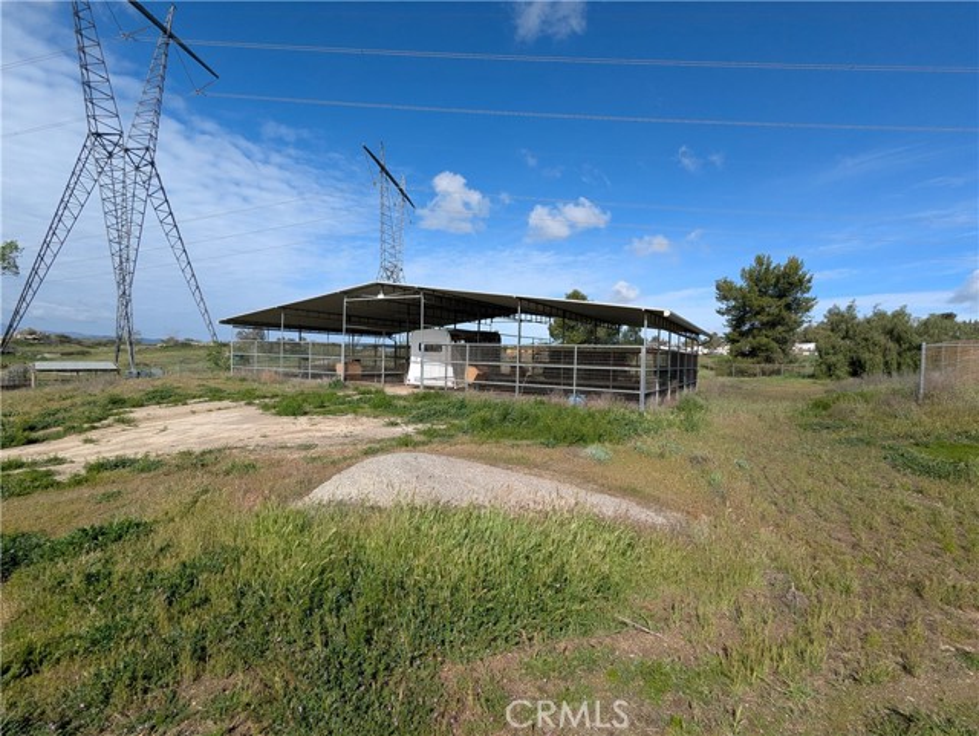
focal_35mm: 16
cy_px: 368
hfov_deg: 94.5
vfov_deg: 78.2
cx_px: 490
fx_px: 453
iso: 52
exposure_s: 1/1927
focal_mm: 2.35
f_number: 2.2
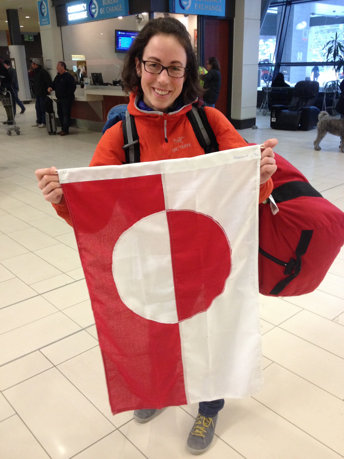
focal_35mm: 35
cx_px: 172
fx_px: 464
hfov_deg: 40.7
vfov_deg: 52.6
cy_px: 230
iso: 200
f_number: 2.4
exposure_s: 1/20
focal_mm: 4.28
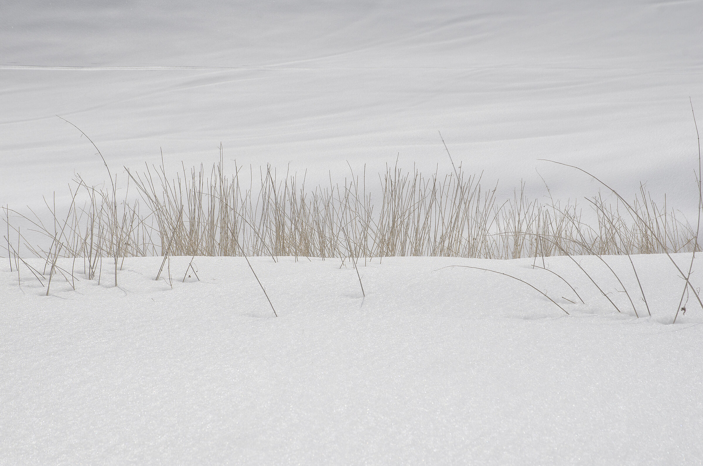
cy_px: 233
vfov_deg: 21.2
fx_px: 1247
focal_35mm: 64
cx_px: 352
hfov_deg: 31.5
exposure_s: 1/2000
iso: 100
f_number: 9
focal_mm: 43
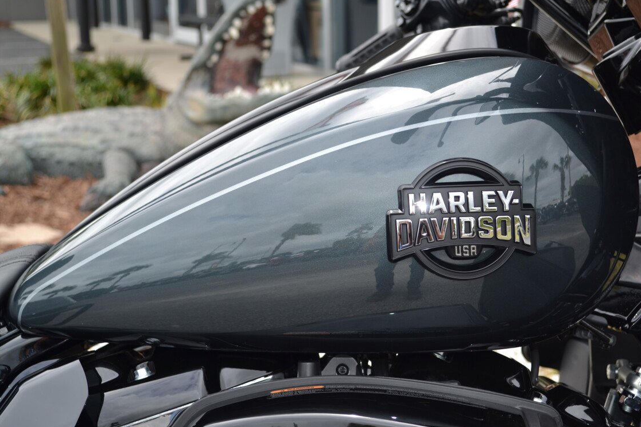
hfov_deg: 34.5
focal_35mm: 58
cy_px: 214
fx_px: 1033
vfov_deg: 23.4
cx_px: 343
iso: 100
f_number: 5.6
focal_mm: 36
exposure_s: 1/200
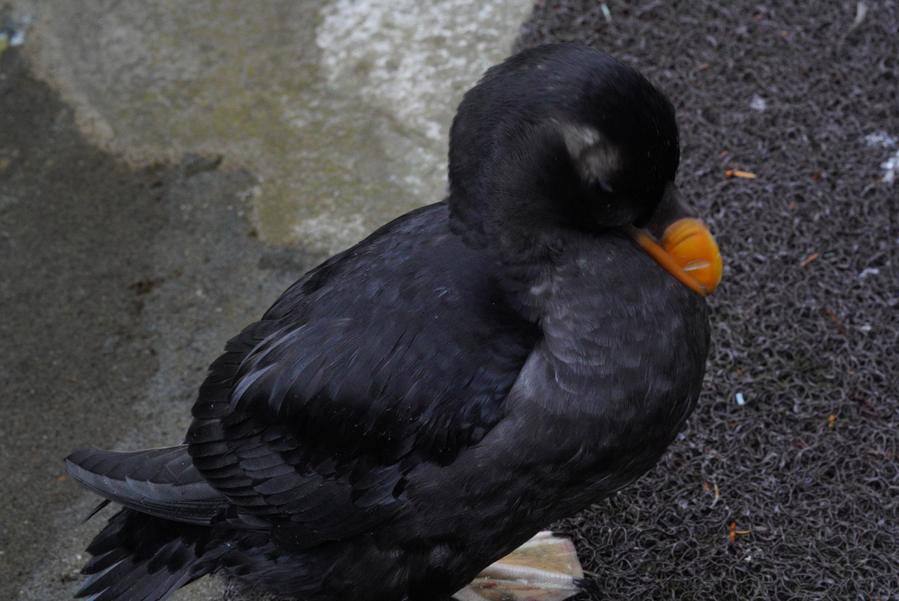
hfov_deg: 15.2
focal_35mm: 135
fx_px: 3374
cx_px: 450
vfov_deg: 10.2
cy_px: 300
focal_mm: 90
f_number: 13
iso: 3200
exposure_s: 1/160
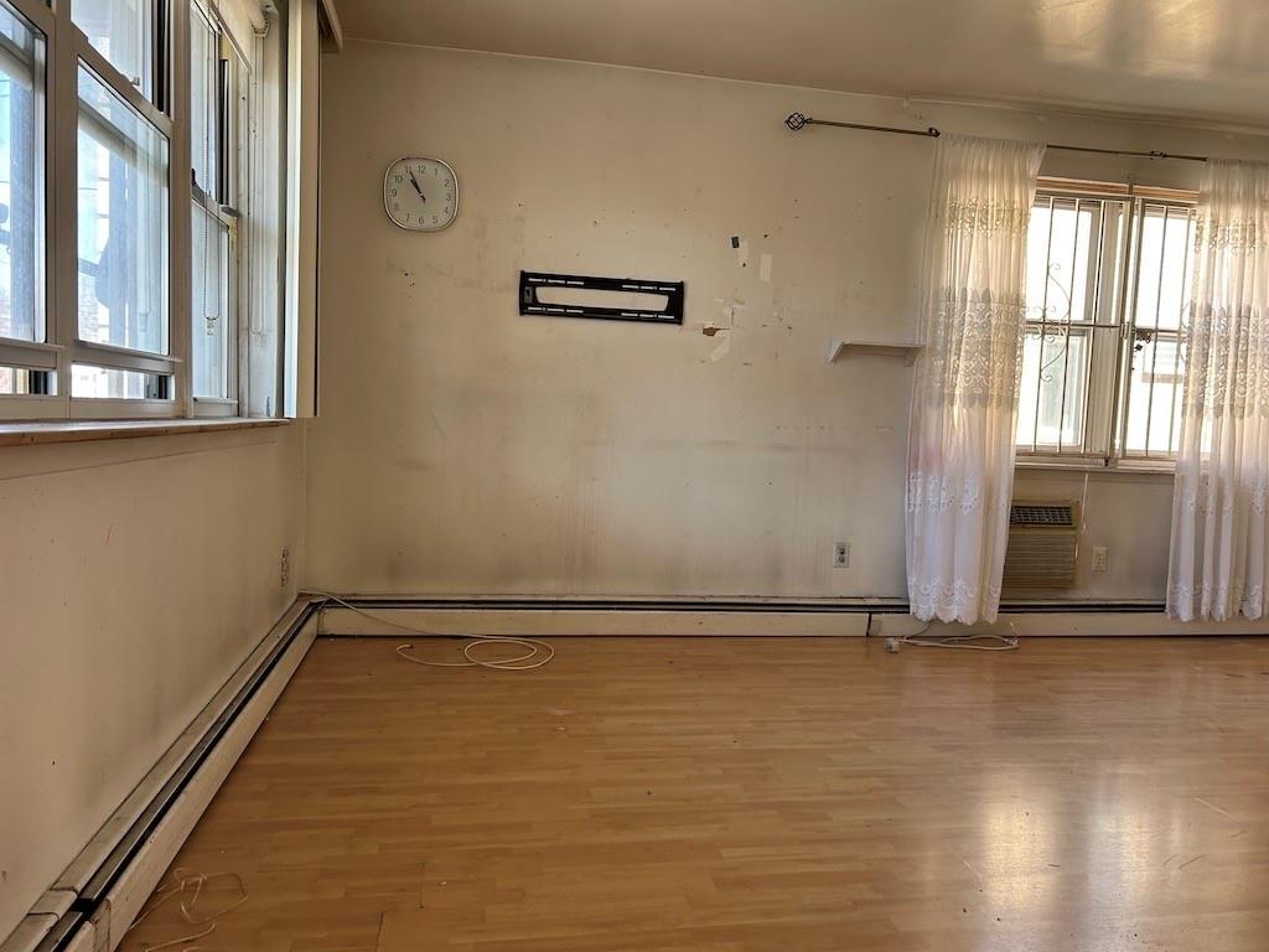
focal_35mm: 26
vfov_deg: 53.1
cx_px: 634
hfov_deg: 67.3
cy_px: 476
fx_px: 953
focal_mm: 5.7
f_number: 1.5
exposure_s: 1/121
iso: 80
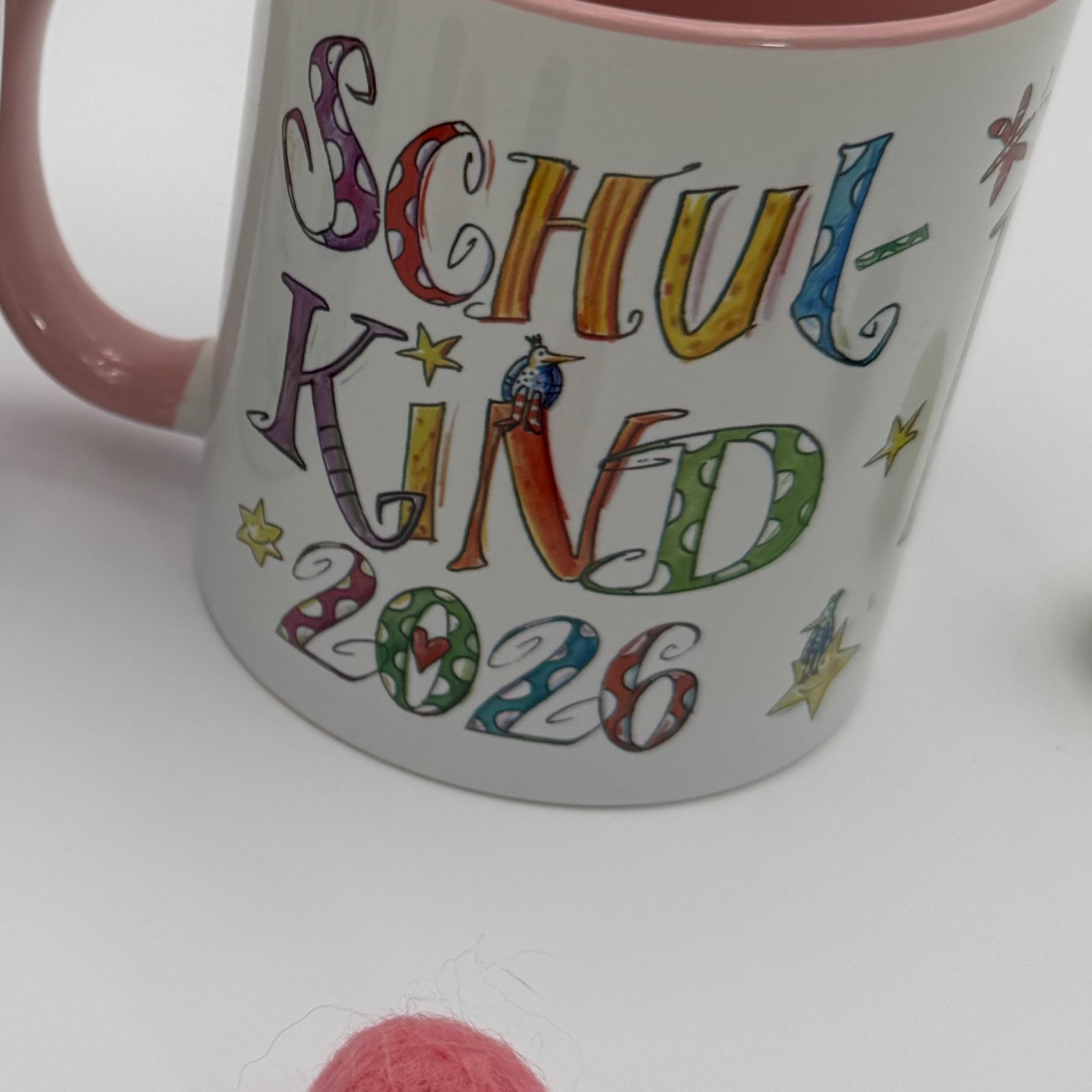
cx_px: -79
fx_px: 2534
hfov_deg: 23.0
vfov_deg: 24.3
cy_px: 431
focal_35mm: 71
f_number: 1.78
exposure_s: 1/1721
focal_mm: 6.76
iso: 80
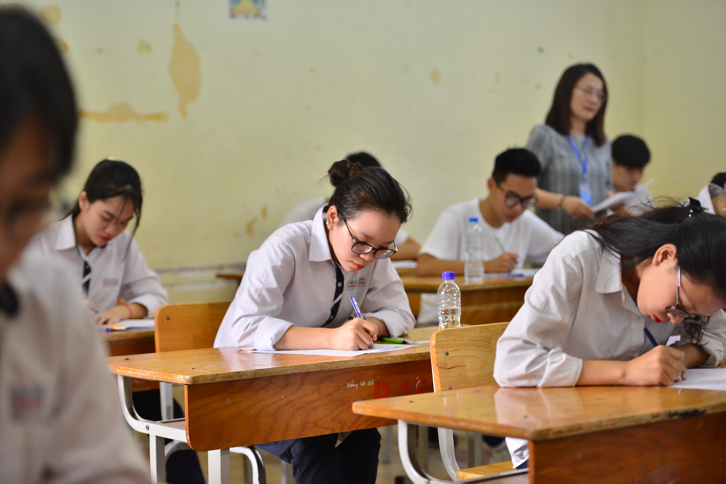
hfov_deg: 23.9
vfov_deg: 16.1
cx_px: 363
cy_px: 242
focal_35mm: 85
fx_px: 1714
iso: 1250
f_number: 2.8
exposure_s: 1/250
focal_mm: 85
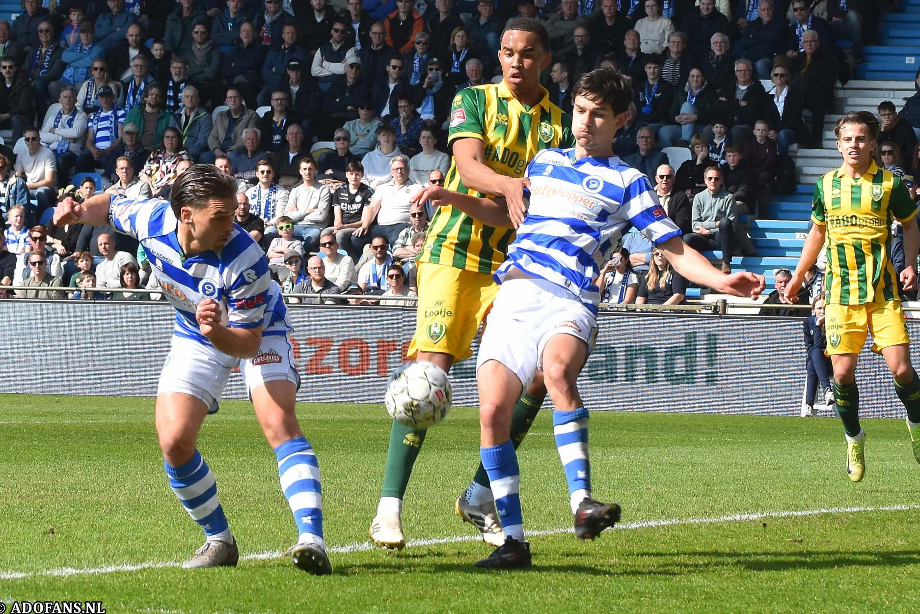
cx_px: 463
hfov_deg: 16.3
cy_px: 301
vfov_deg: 10.9
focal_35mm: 126
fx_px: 3220
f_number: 5.6
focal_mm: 82
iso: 400
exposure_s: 1/1000
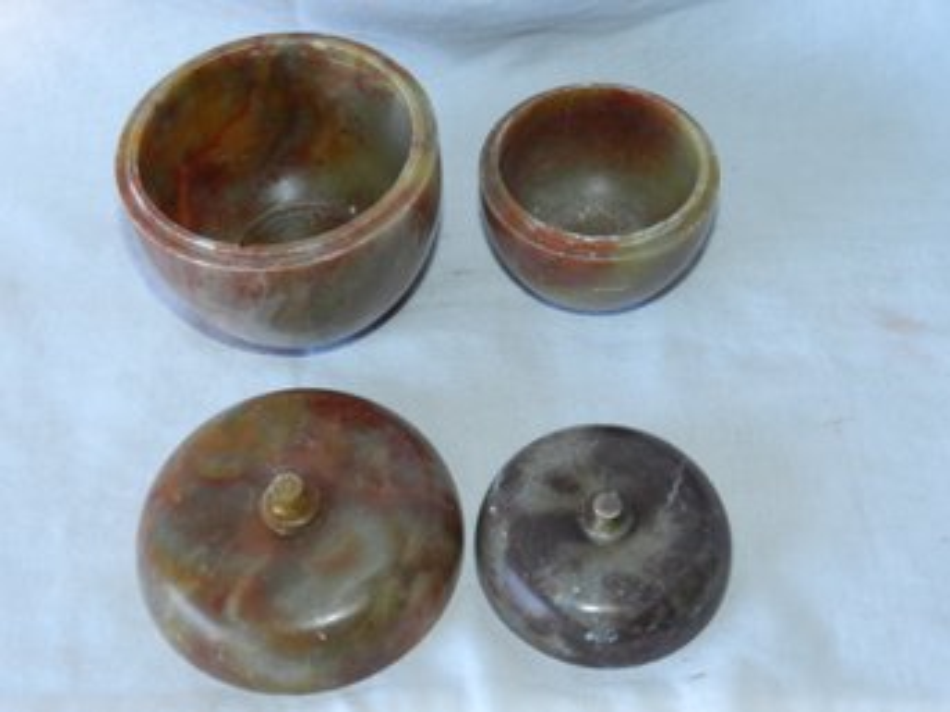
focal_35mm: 46
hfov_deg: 41.3
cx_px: 475
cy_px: 356
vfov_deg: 31.5
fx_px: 1262
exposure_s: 1/30
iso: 200
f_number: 4.2
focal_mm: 8.1
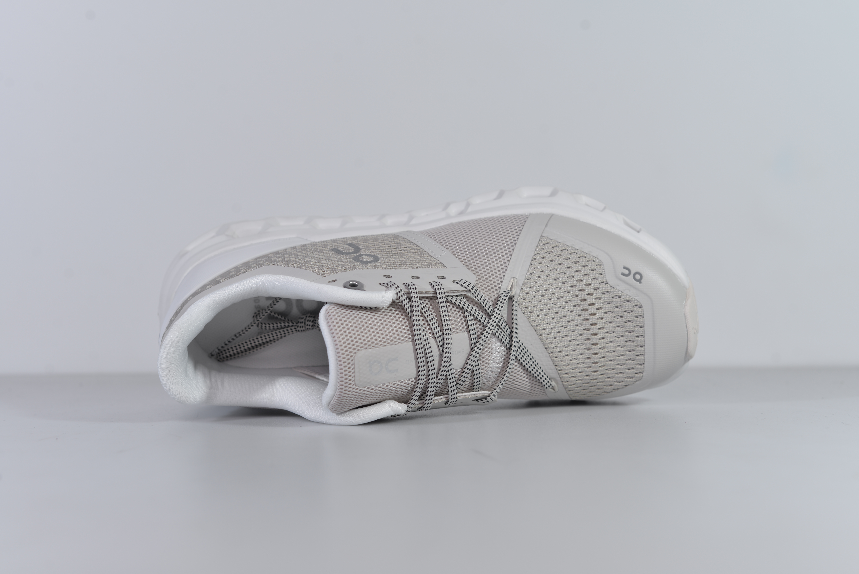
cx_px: 430
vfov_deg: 27.0
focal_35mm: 50
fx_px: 1193
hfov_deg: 39.6
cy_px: 287
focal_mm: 50
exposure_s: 1/250
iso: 100
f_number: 5.6
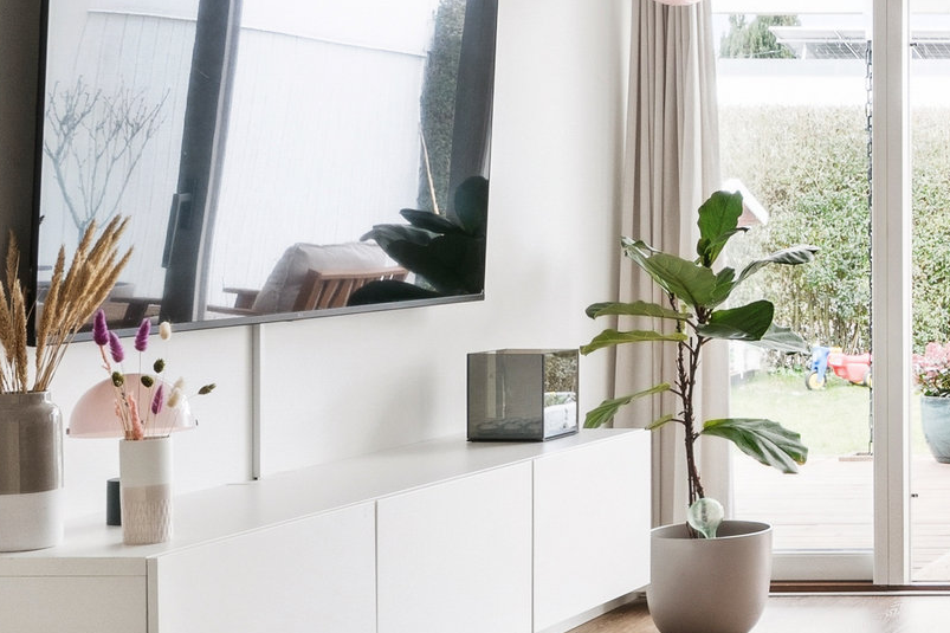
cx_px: 1539
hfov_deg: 21.6
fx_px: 1937
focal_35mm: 73
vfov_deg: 18.4
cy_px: 121
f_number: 7.1
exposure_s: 1/20
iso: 250
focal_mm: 13.1
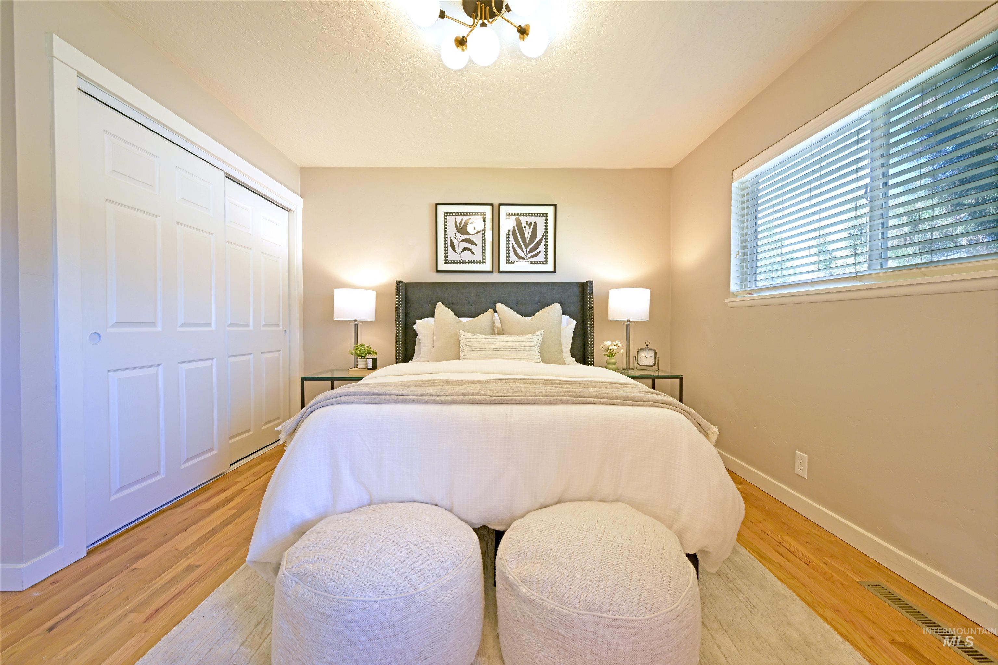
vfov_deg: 81.2
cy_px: 332
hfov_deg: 104.3
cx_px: 499
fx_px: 388
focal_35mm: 14
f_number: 9
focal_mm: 14
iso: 400
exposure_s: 1/4
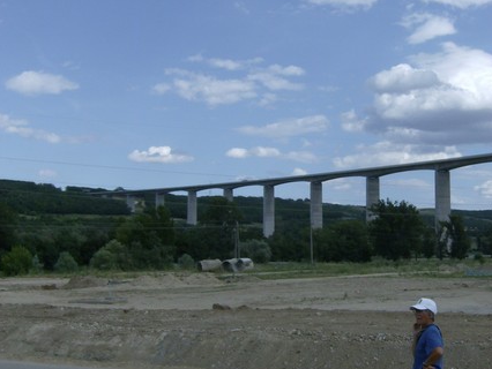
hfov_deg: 36.5
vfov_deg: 28.1
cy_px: 173
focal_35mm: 52
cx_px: 316
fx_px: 739
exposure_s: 1/1292
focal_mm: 6
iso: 100
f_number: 4.7
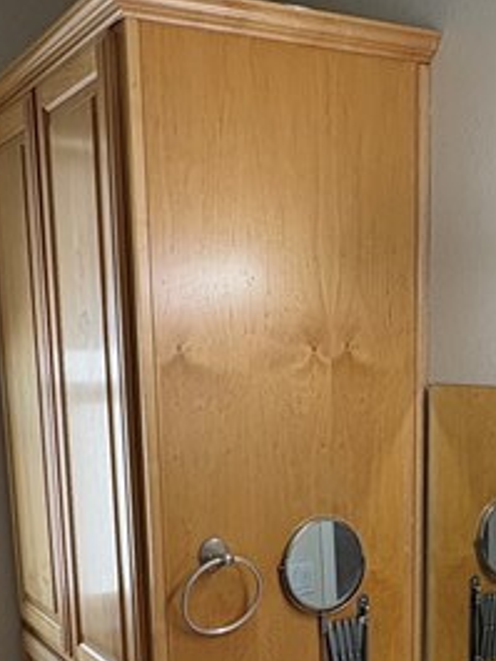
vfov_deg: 33.9
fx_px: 1031
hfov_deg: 26.9
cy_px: 574
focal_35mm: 54
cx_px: 322
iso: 80
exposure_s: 1/128
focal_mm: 2.22
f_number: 2.2
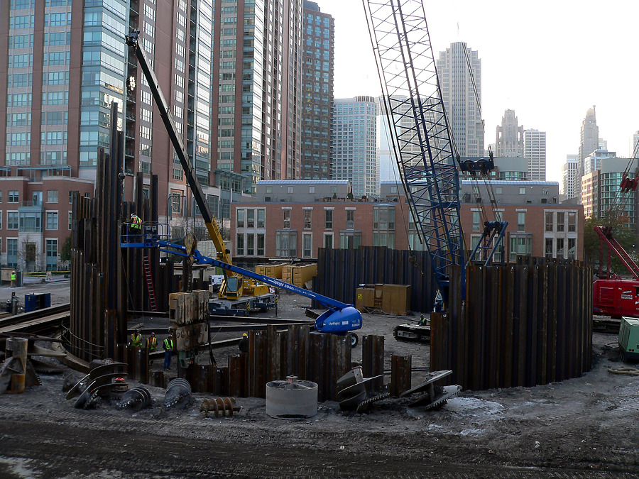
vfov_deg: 39.7
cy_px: 240
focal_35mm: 36
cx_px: 320
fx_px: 665
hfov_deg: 51.4
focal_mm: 6
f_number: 4
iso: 80
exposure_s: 1/125
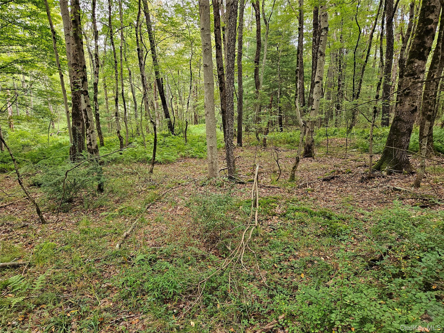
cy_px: 166
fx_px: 295
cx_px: 222
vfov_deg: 58.9
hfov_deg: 73.9
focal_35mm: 23
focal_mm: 5.4
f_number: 1.8
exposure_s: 1/180
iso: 160
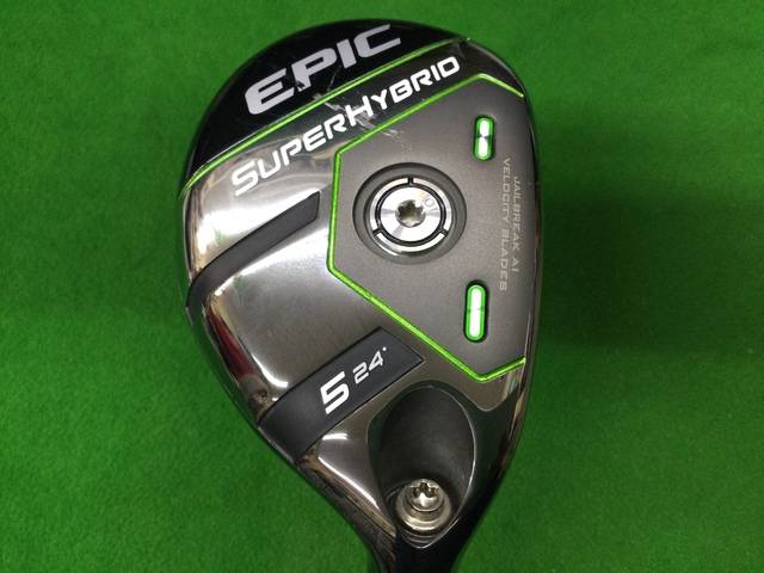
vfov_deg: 45.4
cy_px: 286
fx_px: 684
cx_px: 382
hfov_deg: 58.4
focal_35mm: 31
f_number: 2.4
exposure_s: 1/30
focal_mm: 3.3
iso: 100
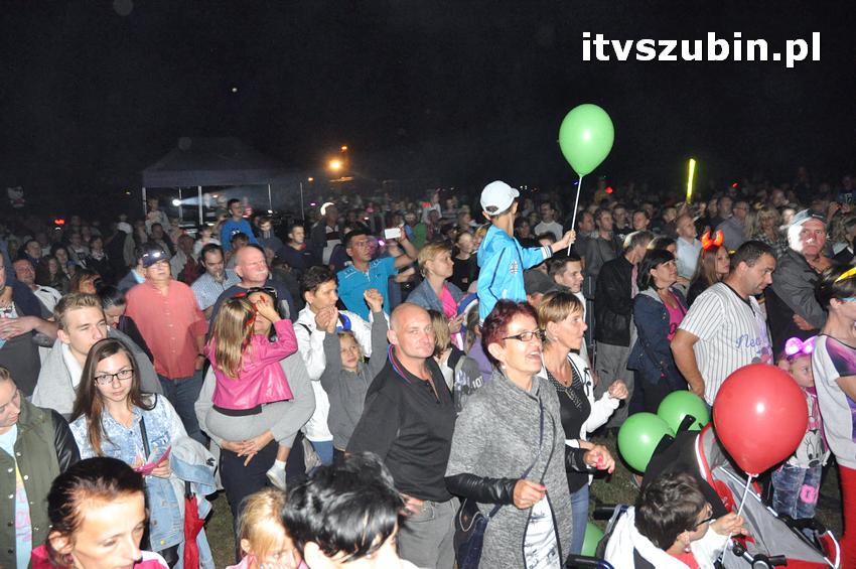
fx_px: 641
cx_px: 428
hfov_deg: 67.4
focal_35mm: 27
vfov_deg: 47.8
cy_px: 284
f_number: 5.6
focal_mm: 18
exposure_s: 1/60
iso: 3200
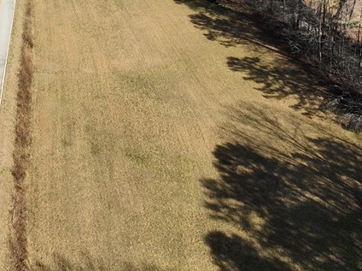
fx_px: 606
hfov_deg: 33.1
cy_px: -17
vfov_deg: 23.8
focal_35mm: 58
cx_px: 139
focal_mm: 12.29
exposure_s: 1/240
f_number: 2.8
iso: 130
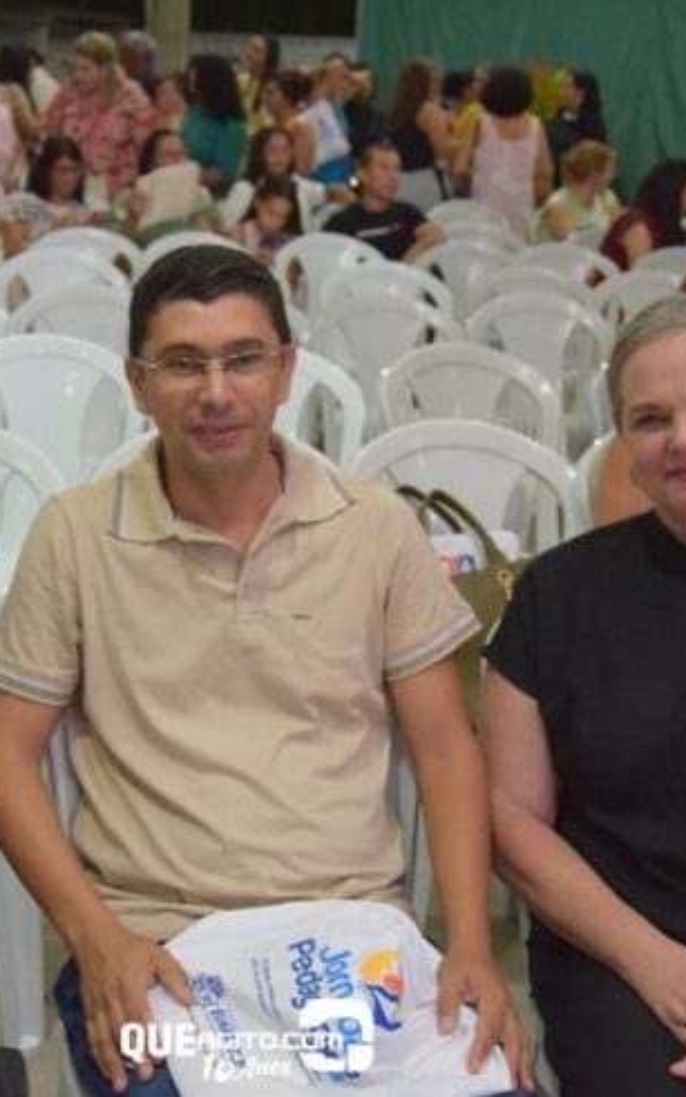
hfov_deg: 21.6
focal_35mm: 60
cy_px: 550
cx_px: 244
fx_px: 1794
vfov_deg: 34.0
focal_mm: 26
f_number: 4
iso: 2500
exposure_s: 1/60
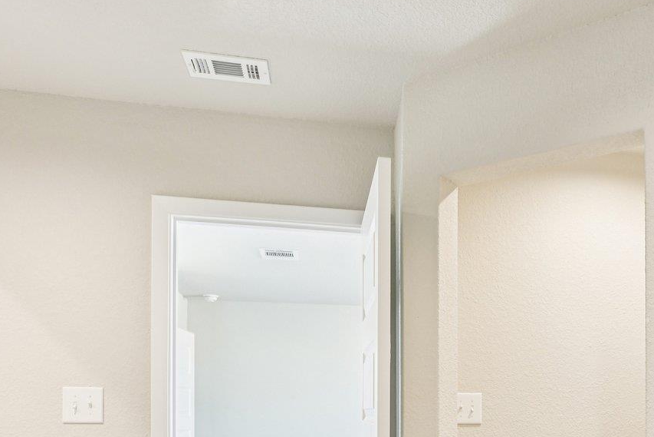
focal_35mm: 36
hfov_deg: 51.0
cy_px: 403
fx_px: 654
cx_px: 486
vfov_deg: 34.6
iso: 400
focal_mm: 15
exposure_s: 1/15
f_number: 6.7
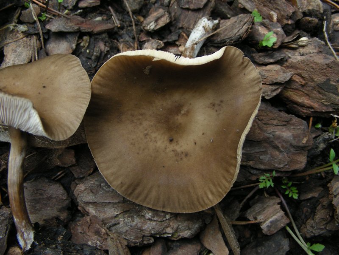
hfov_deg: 49.0
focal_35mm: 38
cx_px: 170
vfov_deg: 37.7
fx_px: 372
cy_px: 128
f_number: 3.5
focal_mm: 6.3
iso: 105
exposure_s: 1/30
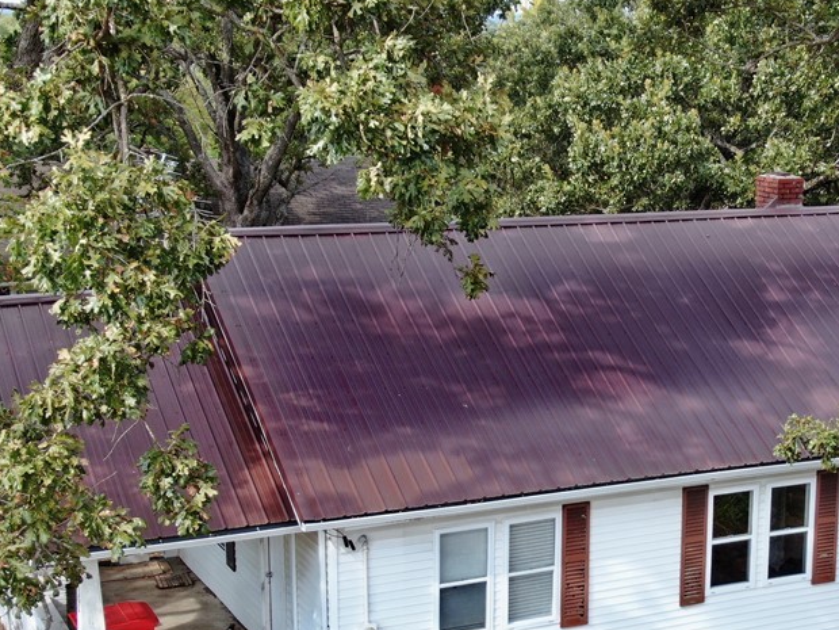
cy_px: 408
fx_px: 1721
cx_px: 622
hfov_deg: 27.1
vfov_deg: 20.7
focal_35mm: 71
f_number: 3.6
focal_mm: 7.39
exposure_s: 1/120
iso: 100
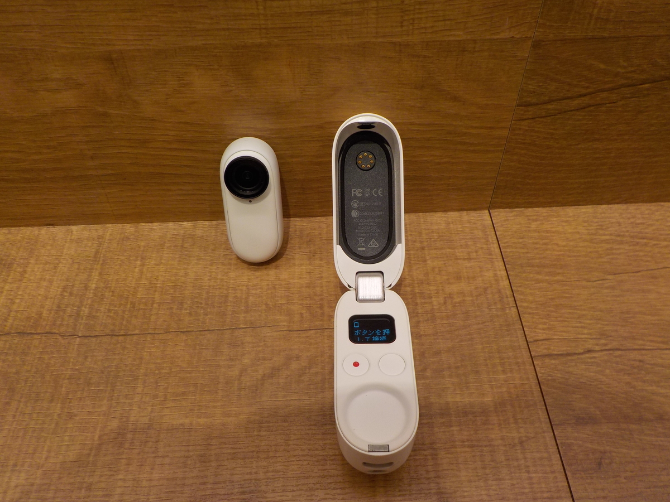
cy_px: 251
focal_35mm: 30
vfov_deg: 46.8
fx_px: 581
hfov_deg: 60.0
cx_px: 335
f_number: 3.3
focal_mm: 4.1
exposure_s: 1/125
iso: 125
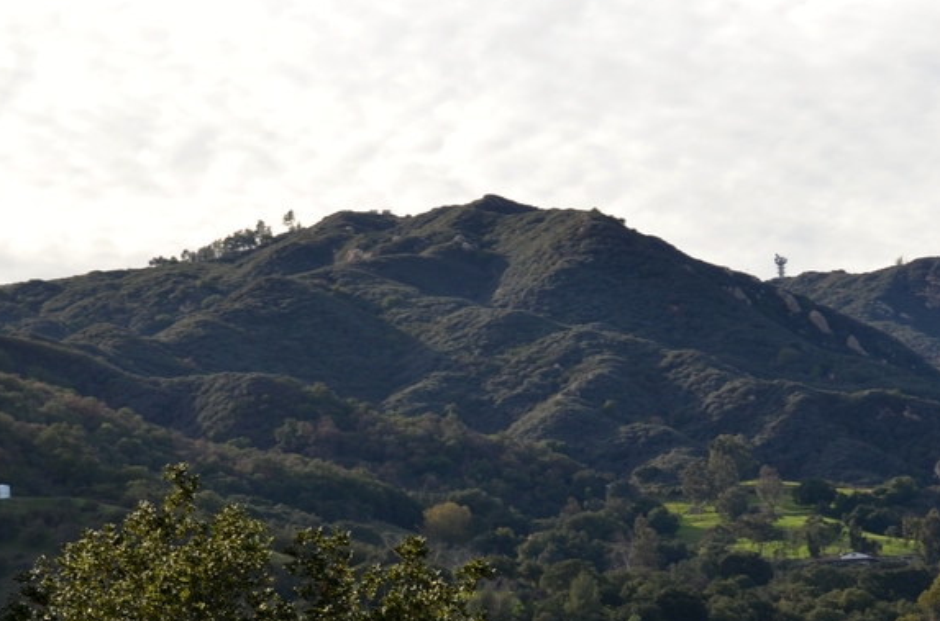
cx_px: 883
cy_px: 513
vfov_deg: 9.2
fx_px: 3855
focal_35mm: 148
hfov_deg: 13.7
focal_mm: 52
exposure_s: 1/200
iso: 100
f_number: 9
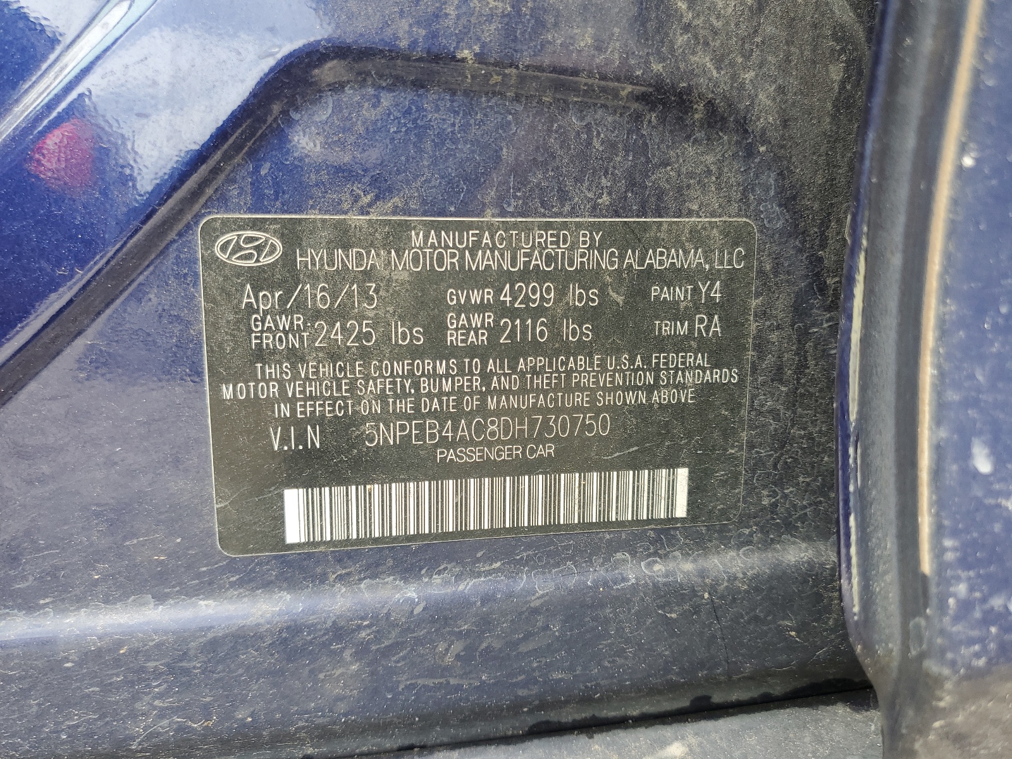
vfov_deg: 53.1
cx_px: 506
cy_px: 380
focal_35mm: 26
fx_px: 760
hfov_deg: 67.3
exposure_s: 1/182
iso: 50
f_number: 1.5
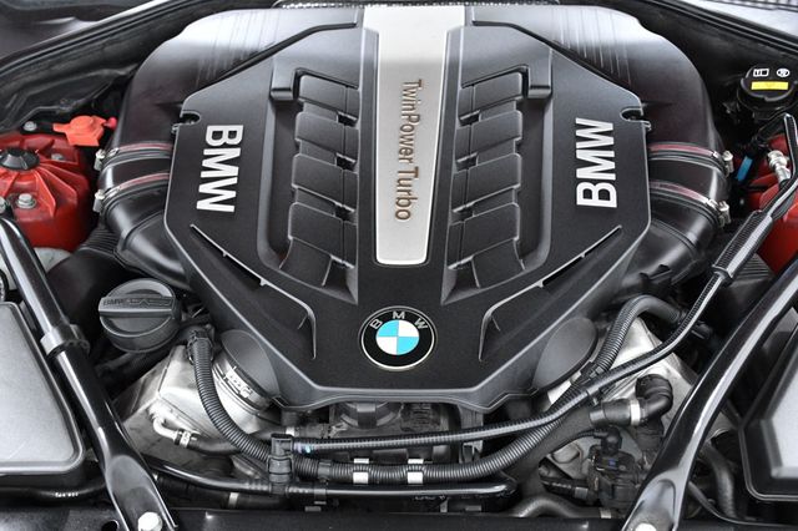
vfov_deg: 33.4
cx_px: 399
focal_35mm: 40
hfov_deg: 48.5
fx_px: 886
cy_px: 266
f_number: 4.5
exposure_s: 1/80
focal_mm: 27
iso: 2500
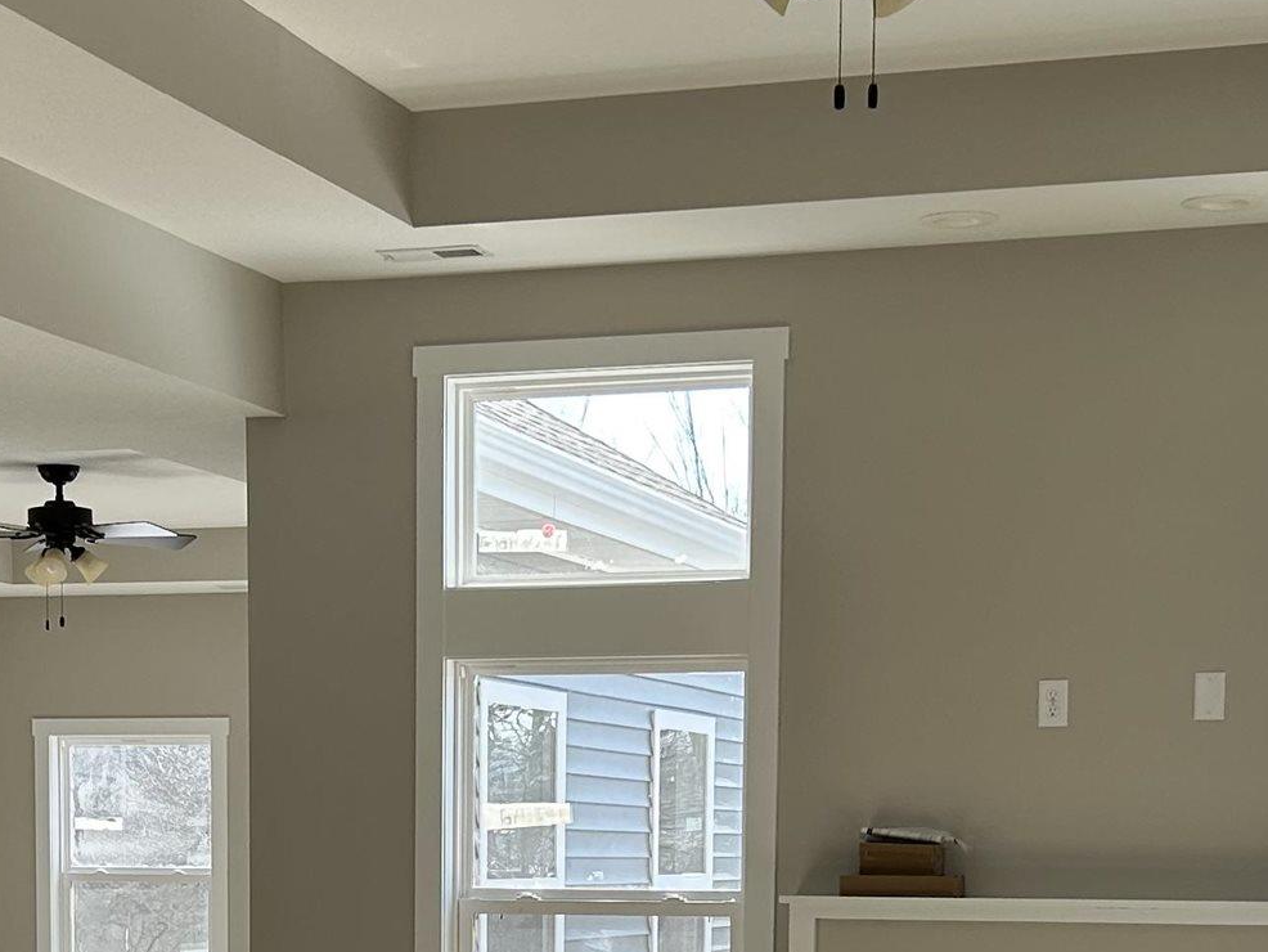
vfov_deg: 17.6
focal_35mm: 81
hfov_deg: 24.1
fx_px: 2968
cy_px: 1033
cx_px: 480
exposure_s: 1/718
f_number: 1.5
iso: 50
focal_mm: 5.7
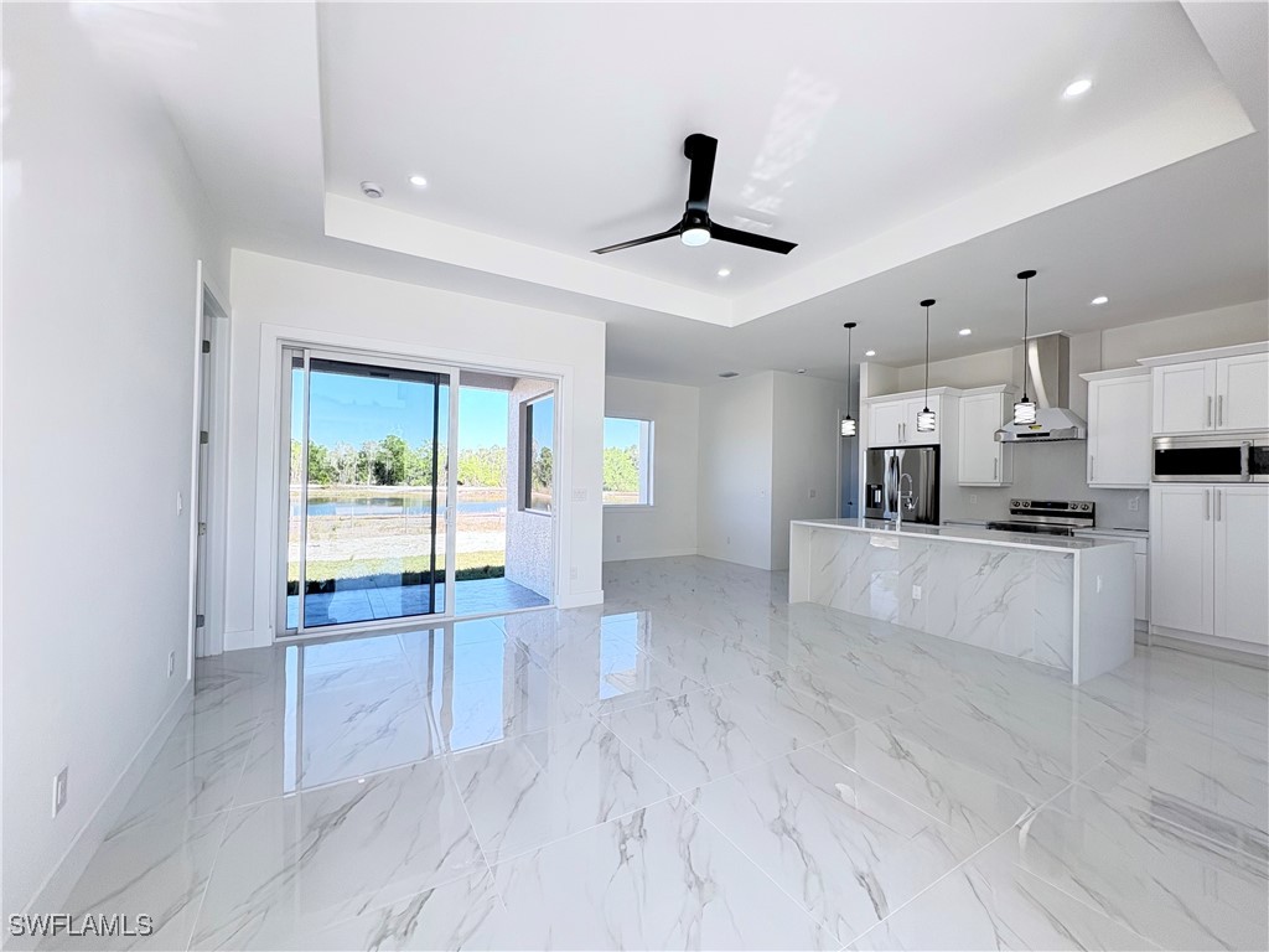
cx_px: 634
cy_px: 476
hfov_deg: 102.1
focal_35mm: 14
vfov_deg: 85.7
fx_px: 513
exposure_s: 1/136
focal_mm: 2.22
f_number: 2.2
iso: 64
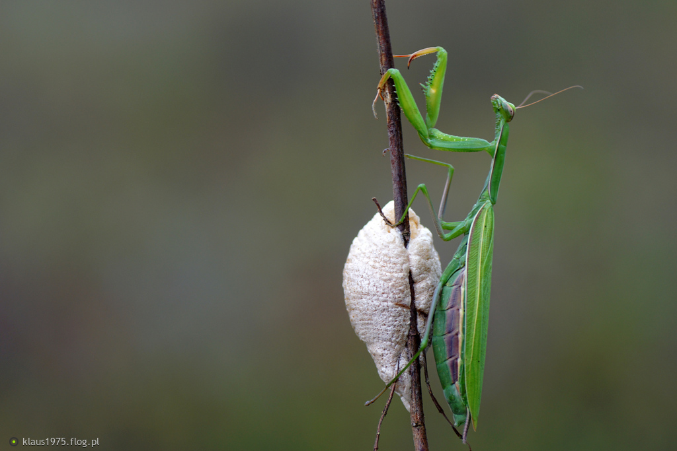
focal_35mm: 135
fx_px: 2539
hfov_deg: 15.2
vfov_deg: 10.2
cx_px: 338
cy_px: 226
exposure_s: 1/160
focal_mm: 90
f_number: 4
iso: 160
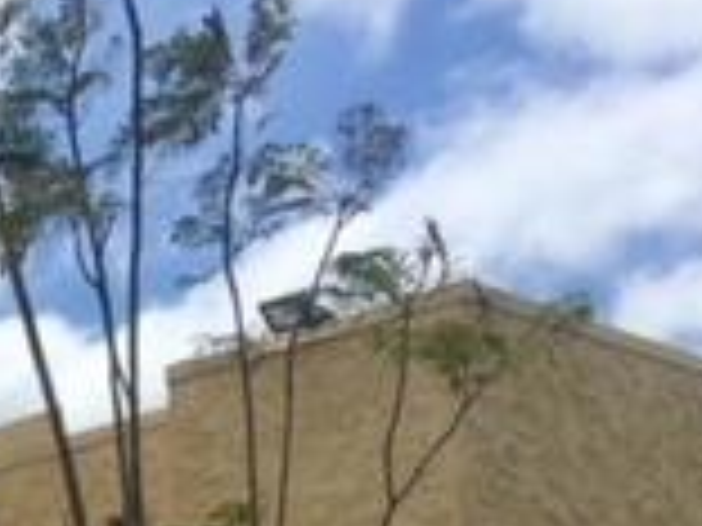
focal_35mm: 119
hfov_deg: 14.5
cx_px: -562
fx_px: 2413
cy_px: 1007
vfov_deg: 11.4
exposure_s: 1/3425
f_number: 2.2
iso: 32
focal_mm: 4.15
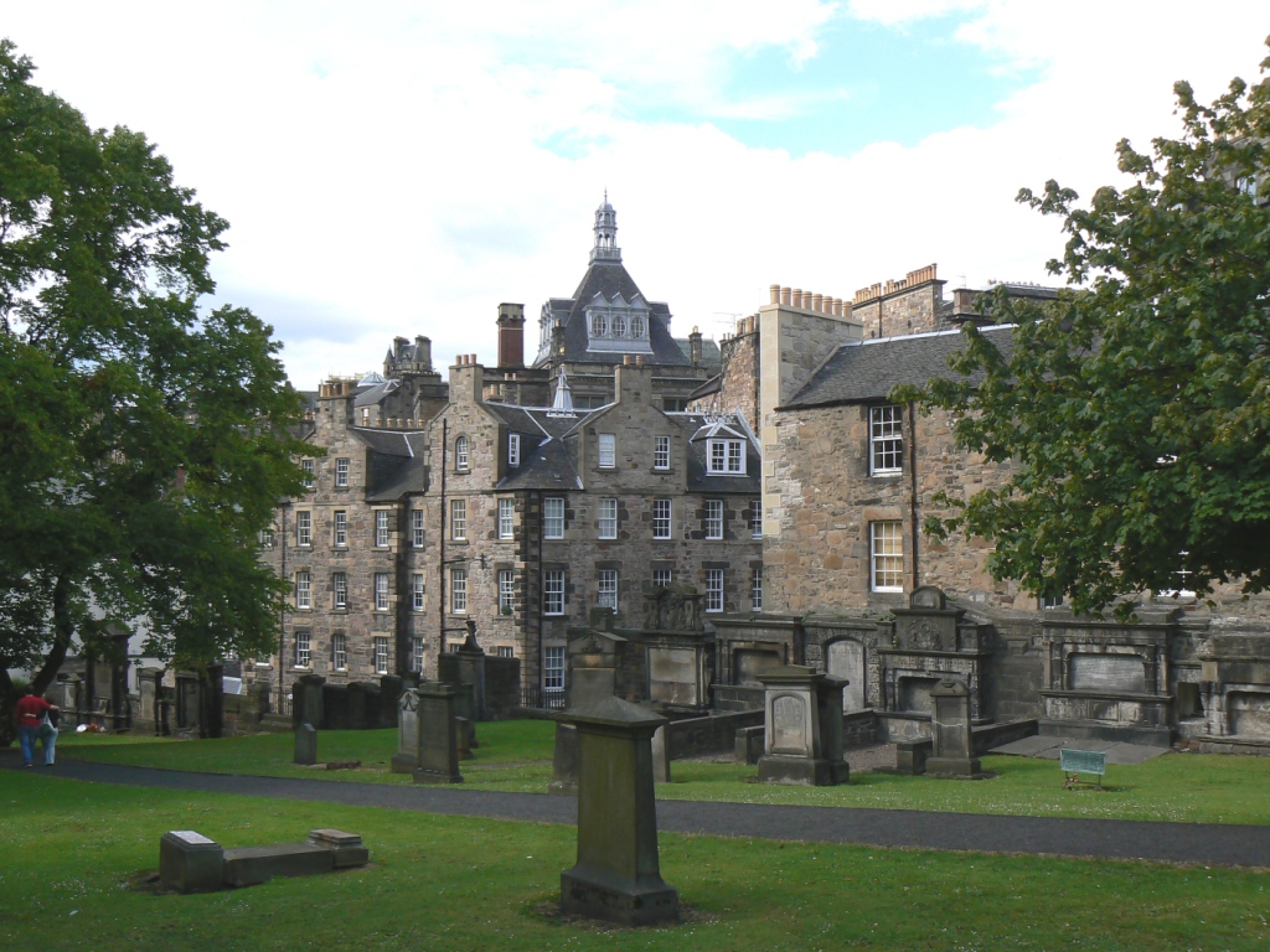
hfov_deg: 51.4
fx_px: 1321
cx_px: 635
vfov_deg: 39.7
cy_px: 476
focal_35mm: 36
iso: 80
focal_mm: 6
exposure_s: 1/320
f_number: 5.6
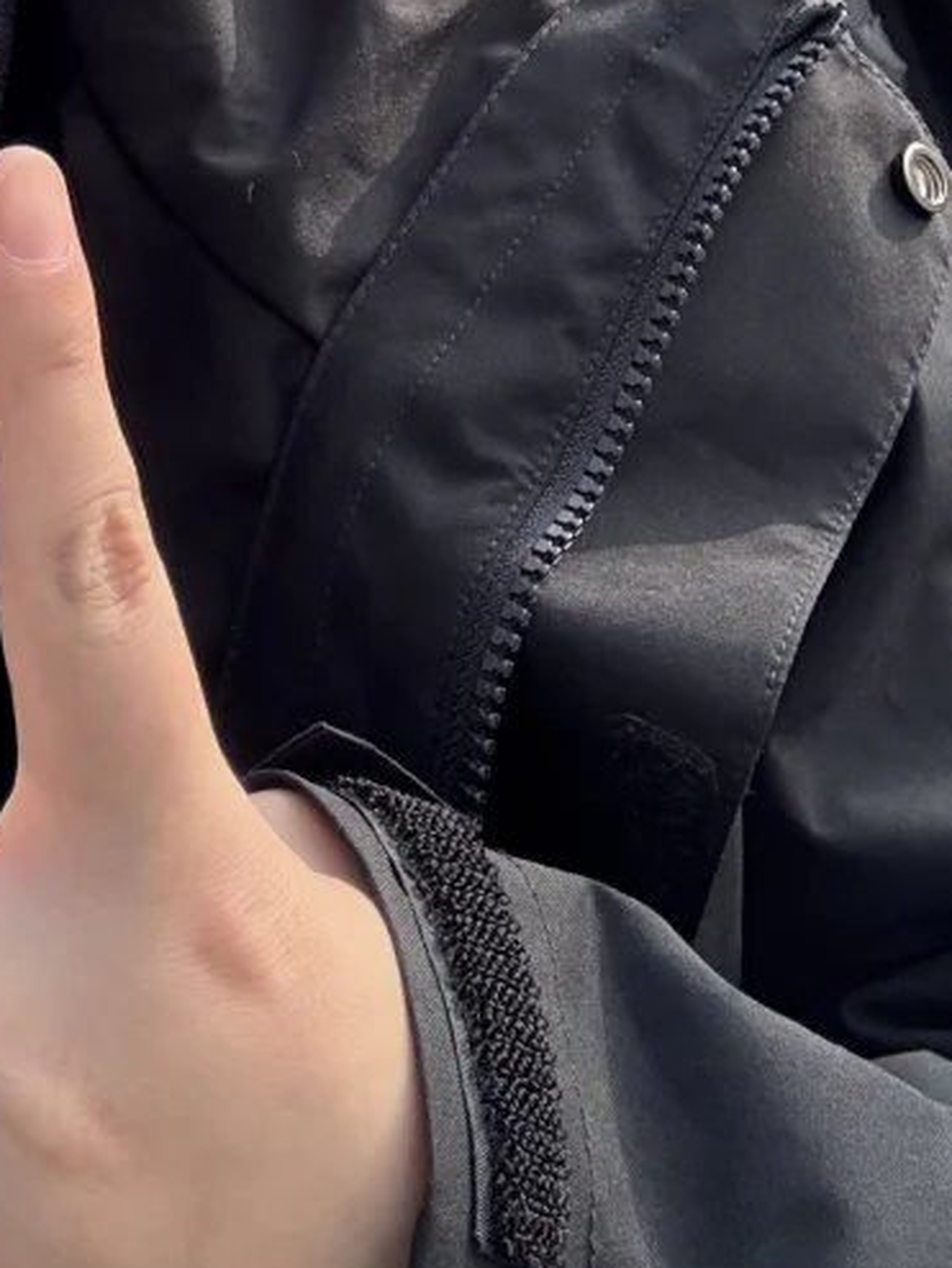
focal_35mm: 67
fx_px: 2455
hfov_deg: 21.6
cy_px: -462
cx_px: 159
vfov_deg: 24.5
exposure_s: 1/433
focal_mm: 2.69
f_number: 1.9
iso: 40
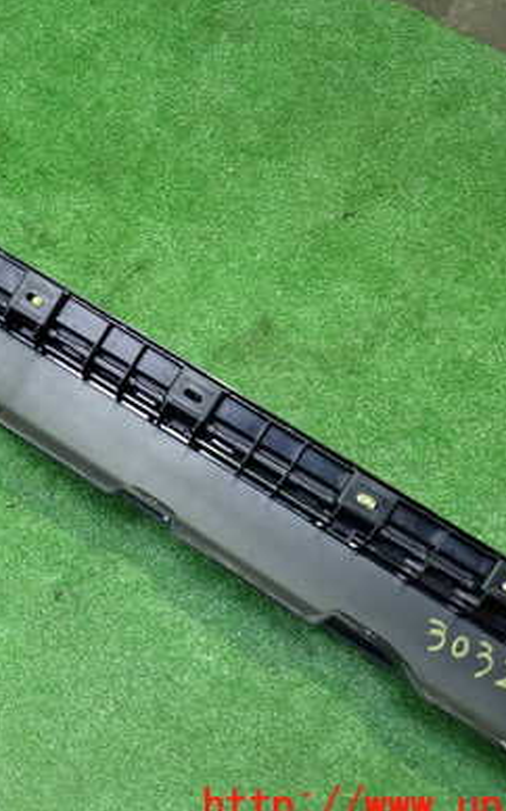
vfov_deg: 48.2
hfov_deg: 29.9
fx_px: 906
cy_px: 364
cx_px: 48
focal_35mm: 41
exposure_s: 1/30
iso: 400
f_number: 2
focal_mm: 4.5
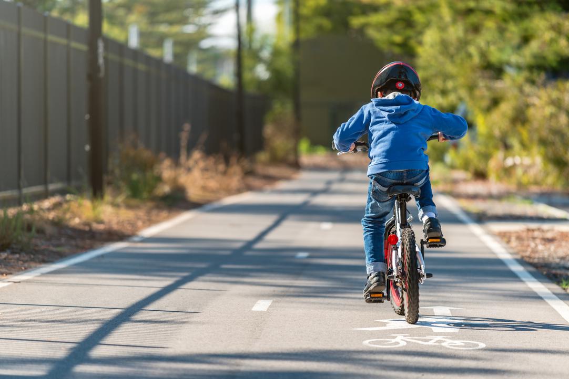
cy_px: 190
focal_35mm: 200
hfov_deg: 10.3
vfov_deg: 6.9
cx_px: 284
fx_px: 3162
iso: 100
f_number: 4
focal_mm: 200
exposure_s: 1/250
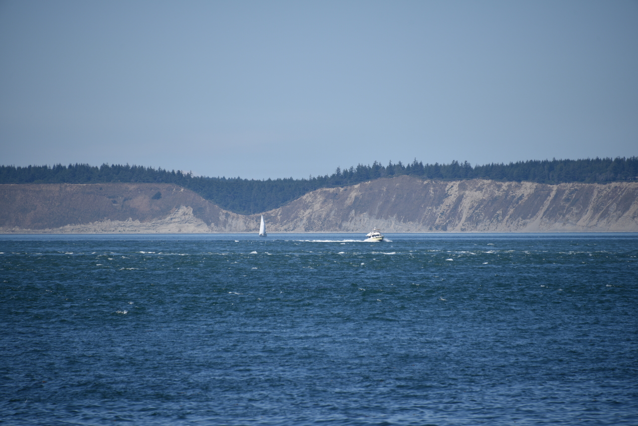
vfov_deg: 4.6
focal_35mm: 300
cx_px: 319
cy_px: 213
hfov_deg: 6.9
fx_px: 5318
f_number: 6.3
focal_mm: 300
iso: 100
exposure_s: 1/640
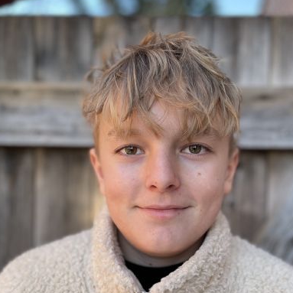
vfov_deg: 45.5
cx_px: 164
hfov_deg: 46.0
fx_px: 345
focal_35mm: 36
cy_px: 188
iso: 32
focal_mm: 4.2
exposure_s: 1/129
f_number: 1.6
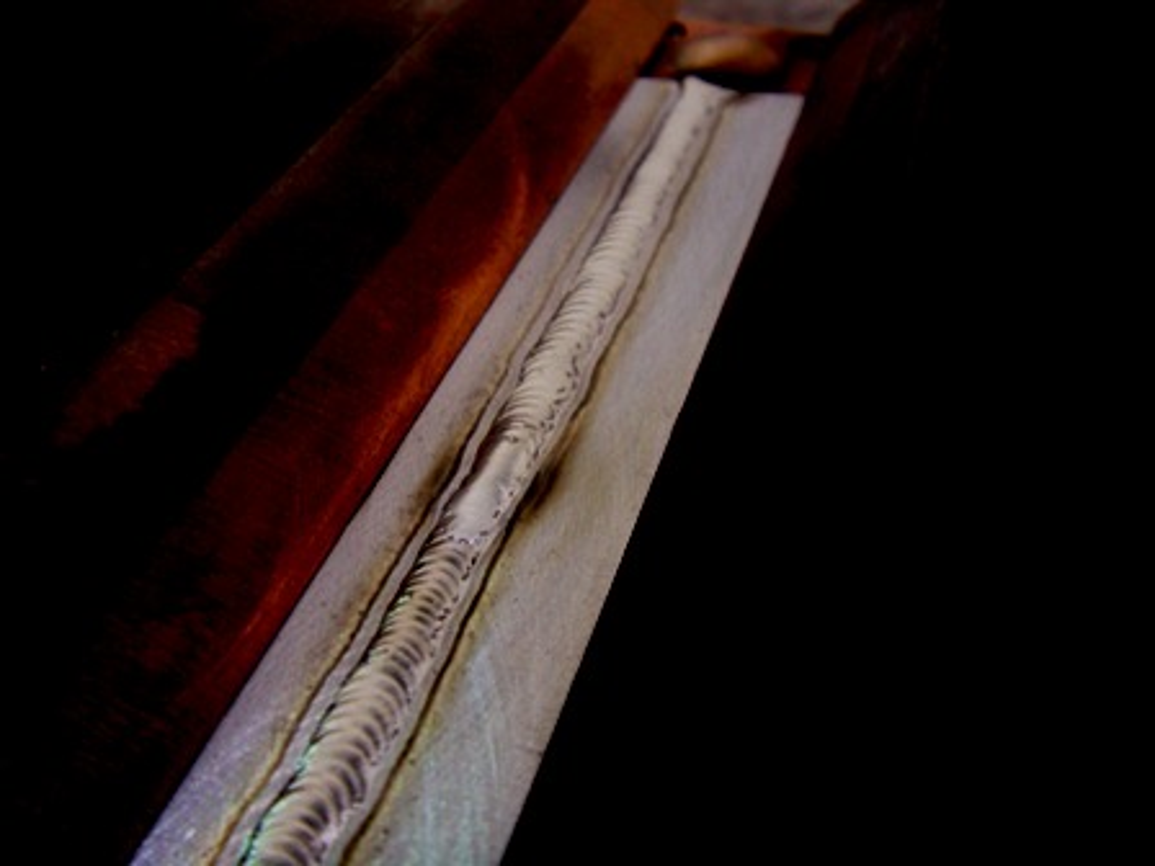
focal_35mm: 39
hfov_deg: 47.9
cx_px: 578
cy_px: 433
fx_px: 1301
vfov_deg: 36.8
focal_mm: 6.4
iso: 160
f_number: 3.9
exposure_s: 1/10
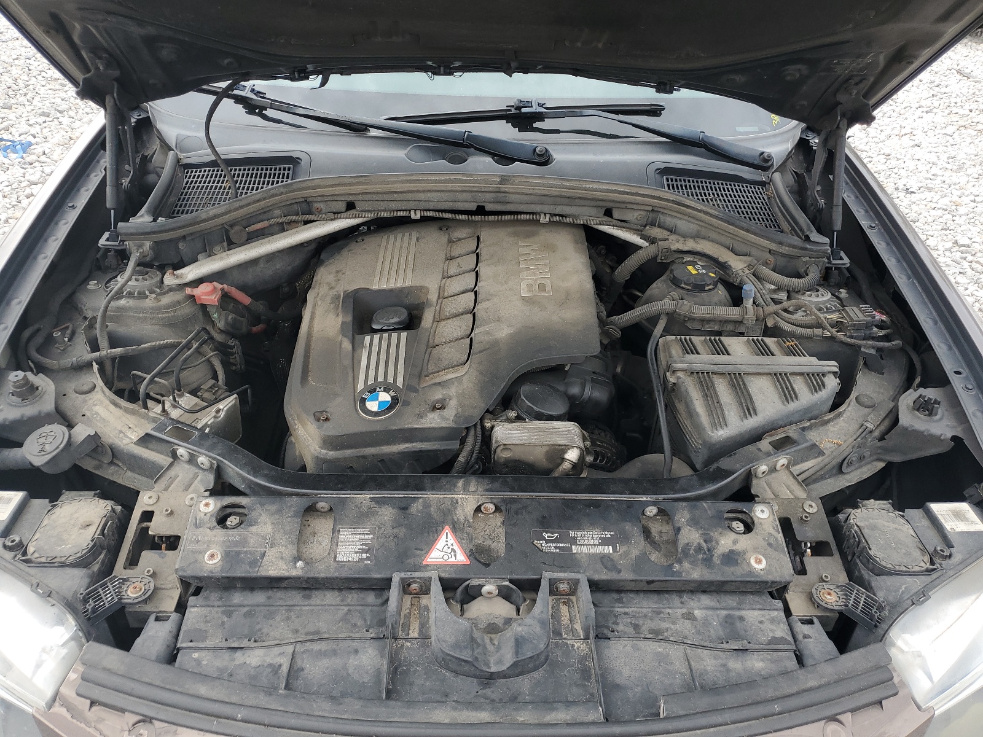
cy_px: 368
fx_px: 738
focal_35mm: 26
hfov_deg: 67.3
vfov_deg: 53.1
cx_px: 492
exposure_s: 1/159
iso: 50
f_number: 1.5
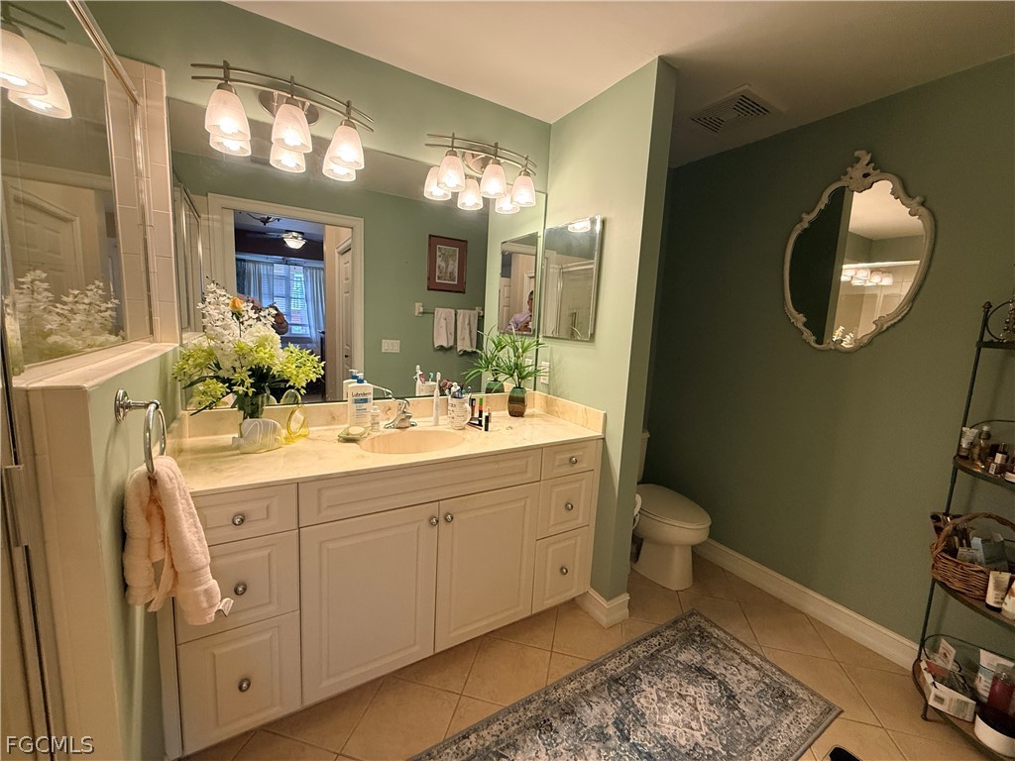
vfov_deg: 85.7
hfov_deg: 102.1
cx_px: 508
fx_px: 411
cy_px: 380
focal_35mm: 14
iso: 320
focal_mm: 2.22
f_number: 2.2
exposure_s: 1/120
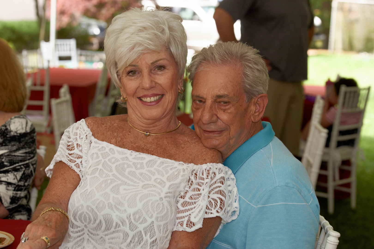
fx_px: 883
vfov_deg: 16.1
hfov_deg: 23.9
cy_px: 124
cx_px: 187
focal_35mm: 85
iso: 160
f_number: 5.6
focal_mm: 85
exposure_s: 1/100
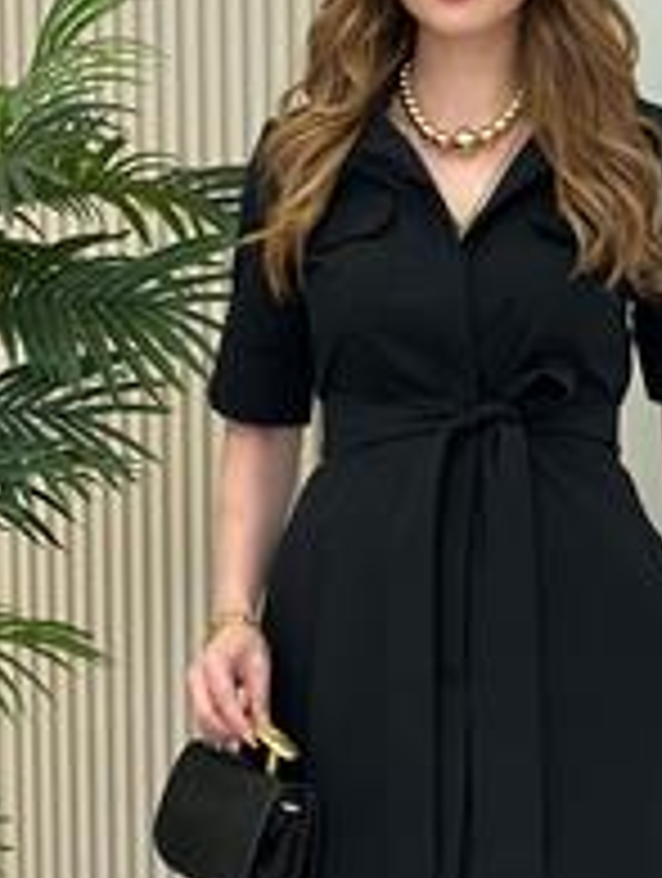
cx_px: 495
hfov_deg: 11.3
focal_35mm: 131
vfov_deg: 15.0
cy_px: 597
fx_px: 3329
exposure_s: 1/223
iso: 80
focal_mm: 6.86
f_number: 1.78
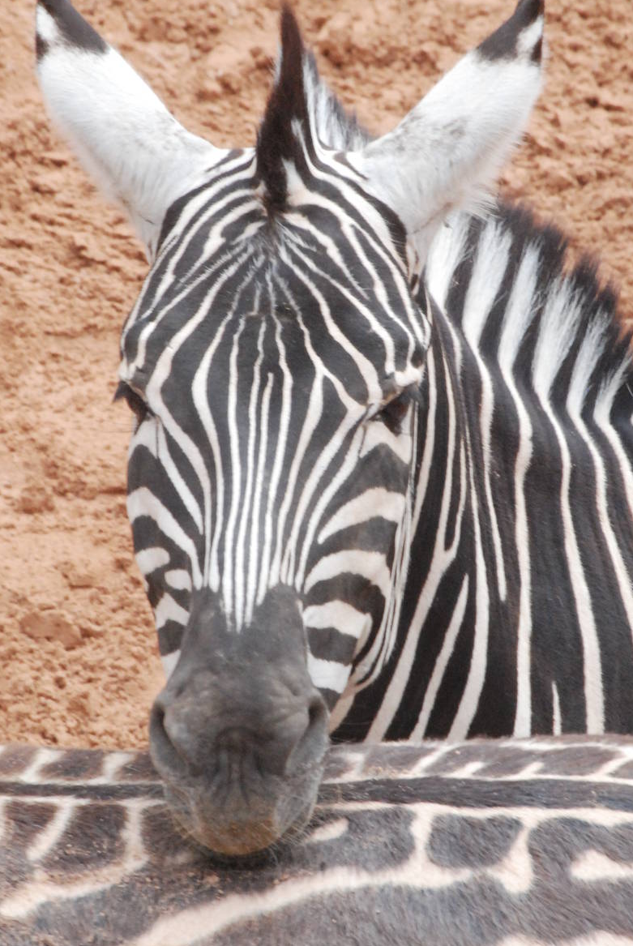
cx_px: 323
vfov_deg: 3.3
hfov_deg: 2.2
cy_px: 392
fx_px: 16229
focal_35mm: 617
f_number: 25
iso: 1600
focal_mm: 300
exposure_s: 1/160
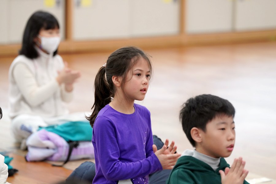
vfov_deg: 6.9
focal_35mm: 200
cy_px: 92
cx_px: 138
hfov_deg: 10.3
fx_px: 1533
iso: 3200
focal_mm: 200
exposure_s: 1/250
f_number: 4
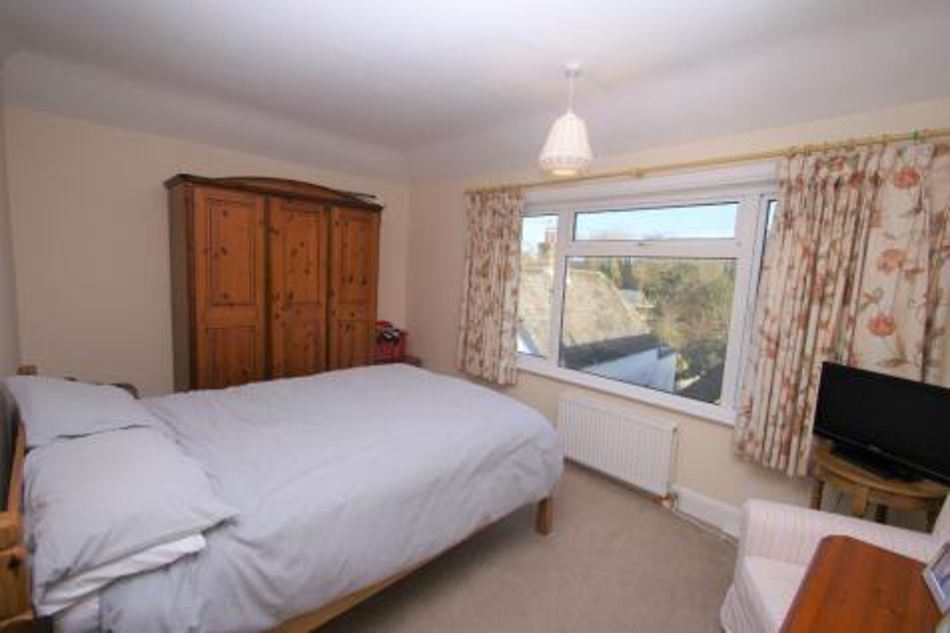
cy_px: 316
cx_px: 475
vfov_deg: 77.3
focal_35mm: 15
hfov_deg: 100.4
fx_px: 396
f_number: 6.3
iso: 100
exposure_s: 1/125
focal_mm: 10
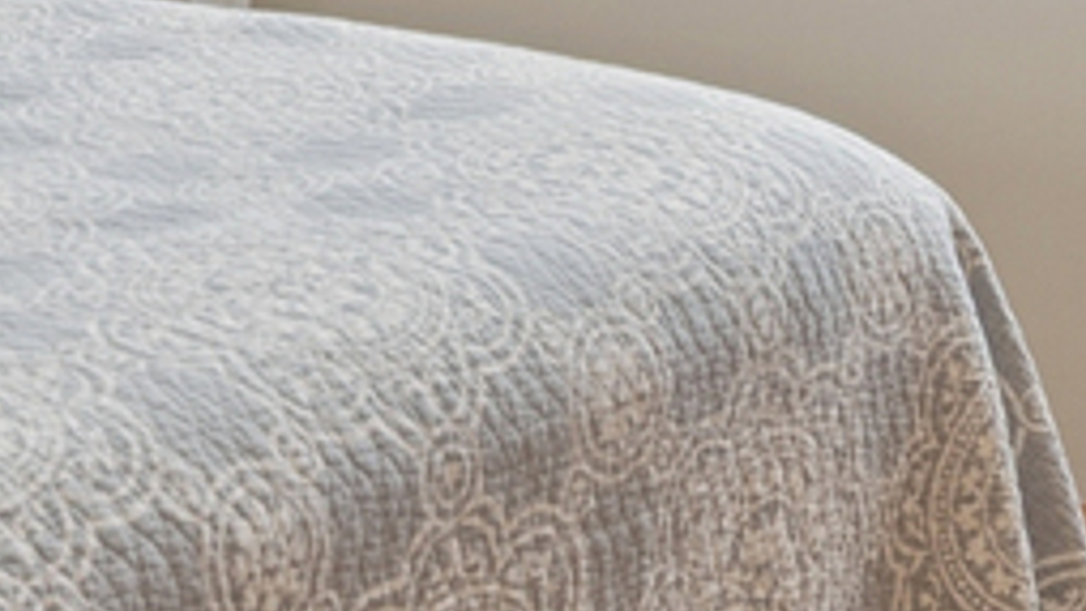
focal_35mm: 130
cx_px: -90
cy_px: -679
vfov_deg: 8.7
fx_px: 3754
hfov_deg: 16.0
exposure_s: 1/20
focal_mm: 13
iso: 320
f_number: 8
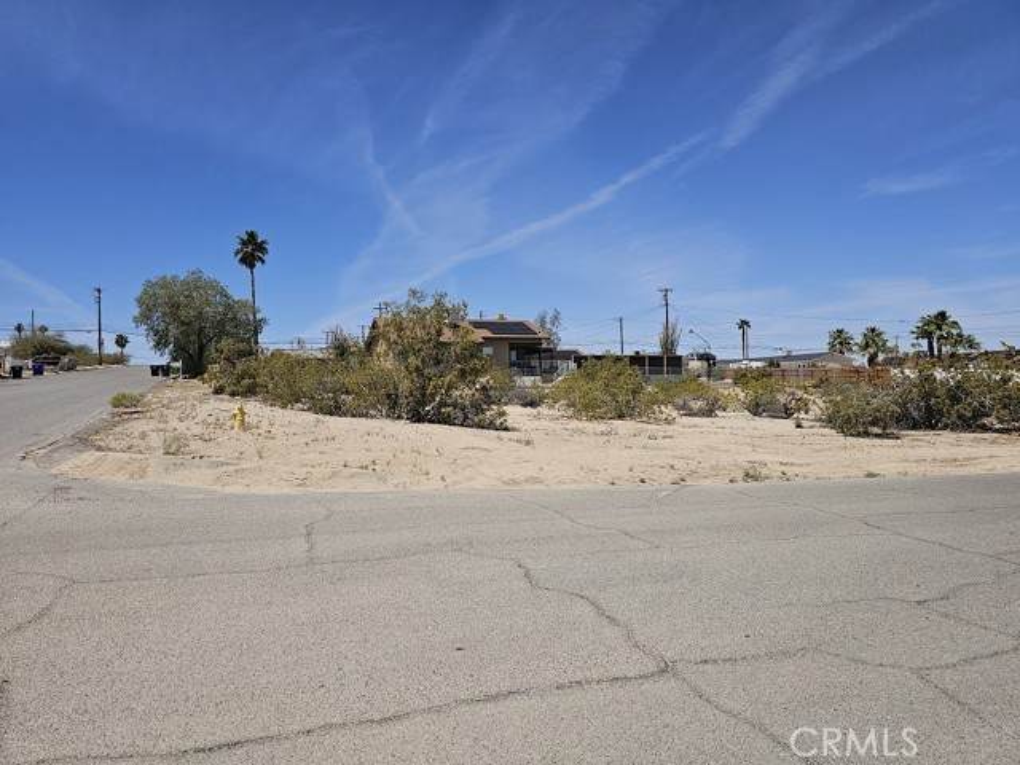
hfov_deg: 73.9
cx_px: 510
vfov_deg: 58.9
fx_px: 678
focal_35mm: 23
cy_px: 382
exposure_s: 1/1794
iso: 10
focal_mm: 6.3
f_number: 1.7
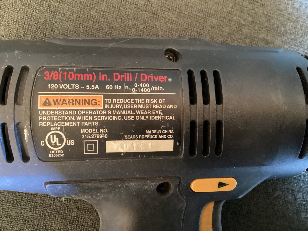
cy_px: 116
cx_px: 154
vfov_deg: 45.4
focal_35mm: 31
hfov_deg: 58.3
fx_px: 276
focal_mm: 3.3
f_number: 2.4
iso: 640
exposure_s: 1/20
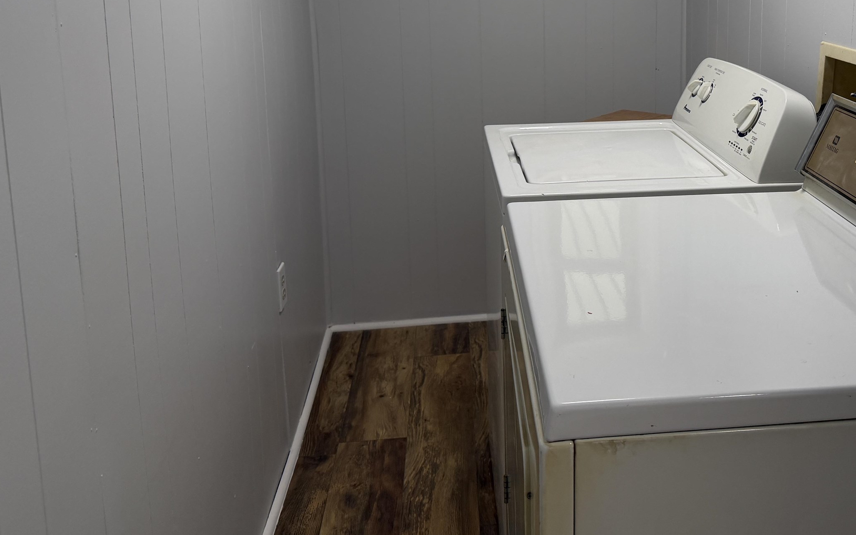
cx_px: 571
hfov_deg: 50.6
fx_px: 886
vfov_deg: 32.6
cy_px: 101
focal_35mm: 38
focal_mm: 6.76
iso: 125
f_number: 1.78
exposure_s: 1/120
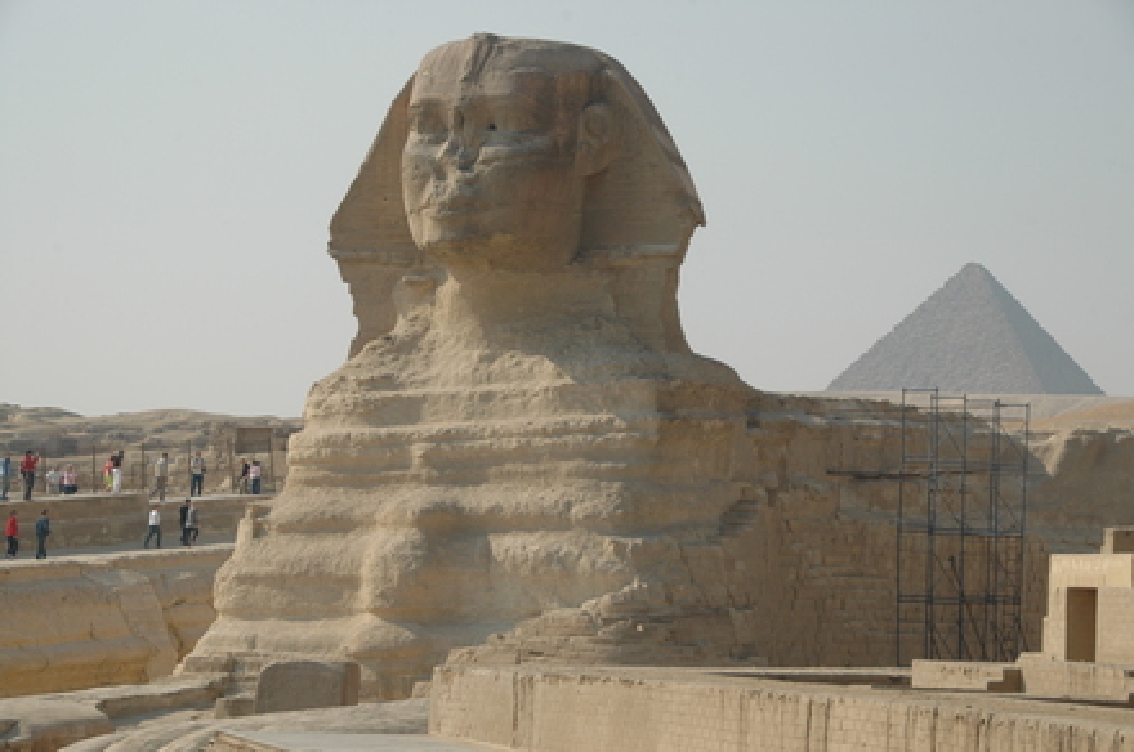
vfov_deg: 13.0
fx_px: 3303
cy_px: 376
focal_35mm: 105
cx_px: 567
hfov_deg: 19.5
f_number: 11
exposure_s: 1/500
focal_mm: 70
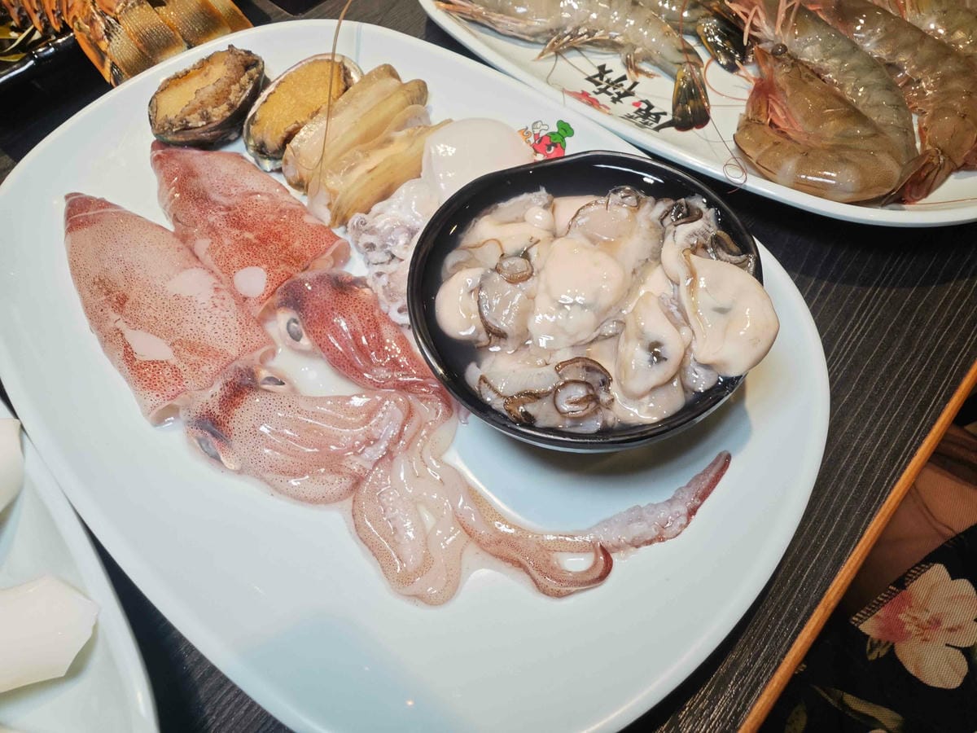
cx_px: 488
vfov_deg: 68.7
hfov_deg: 84.7
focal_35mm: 19
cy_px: 366
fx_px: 536
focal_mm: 2.03
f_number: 1.8
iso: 80
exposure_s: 1/120
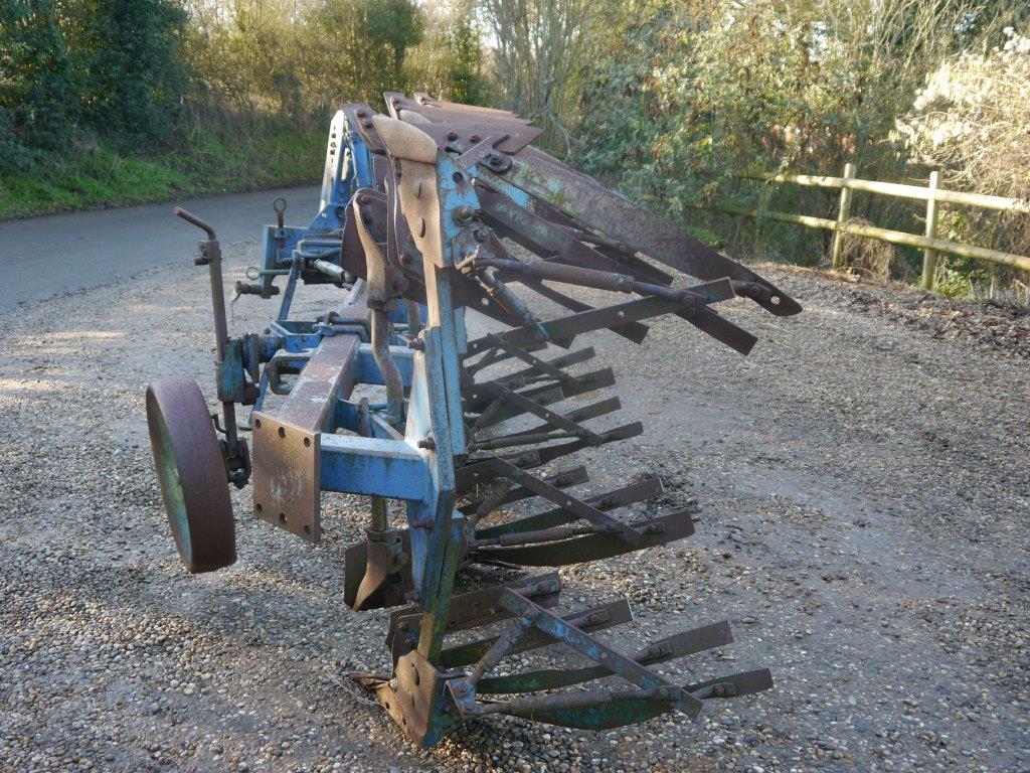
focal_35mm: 40
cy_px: 386
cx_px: 515
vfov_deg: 36.0
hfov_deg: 46.8
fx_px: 1190
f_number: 4.2
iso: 160
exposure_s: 1/60
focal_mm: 20
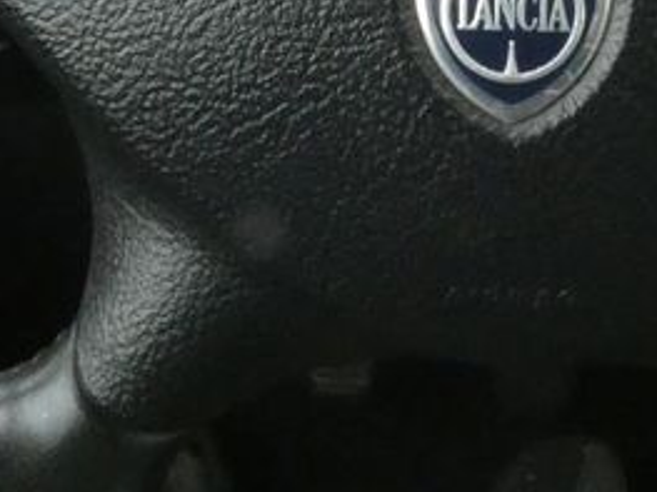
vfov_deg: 17.8
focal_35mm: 78
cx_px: 437
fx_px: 1480
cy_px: -122
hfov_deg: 24.9
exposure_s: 1/60
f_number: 5.6
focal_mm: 3.6
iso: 1250
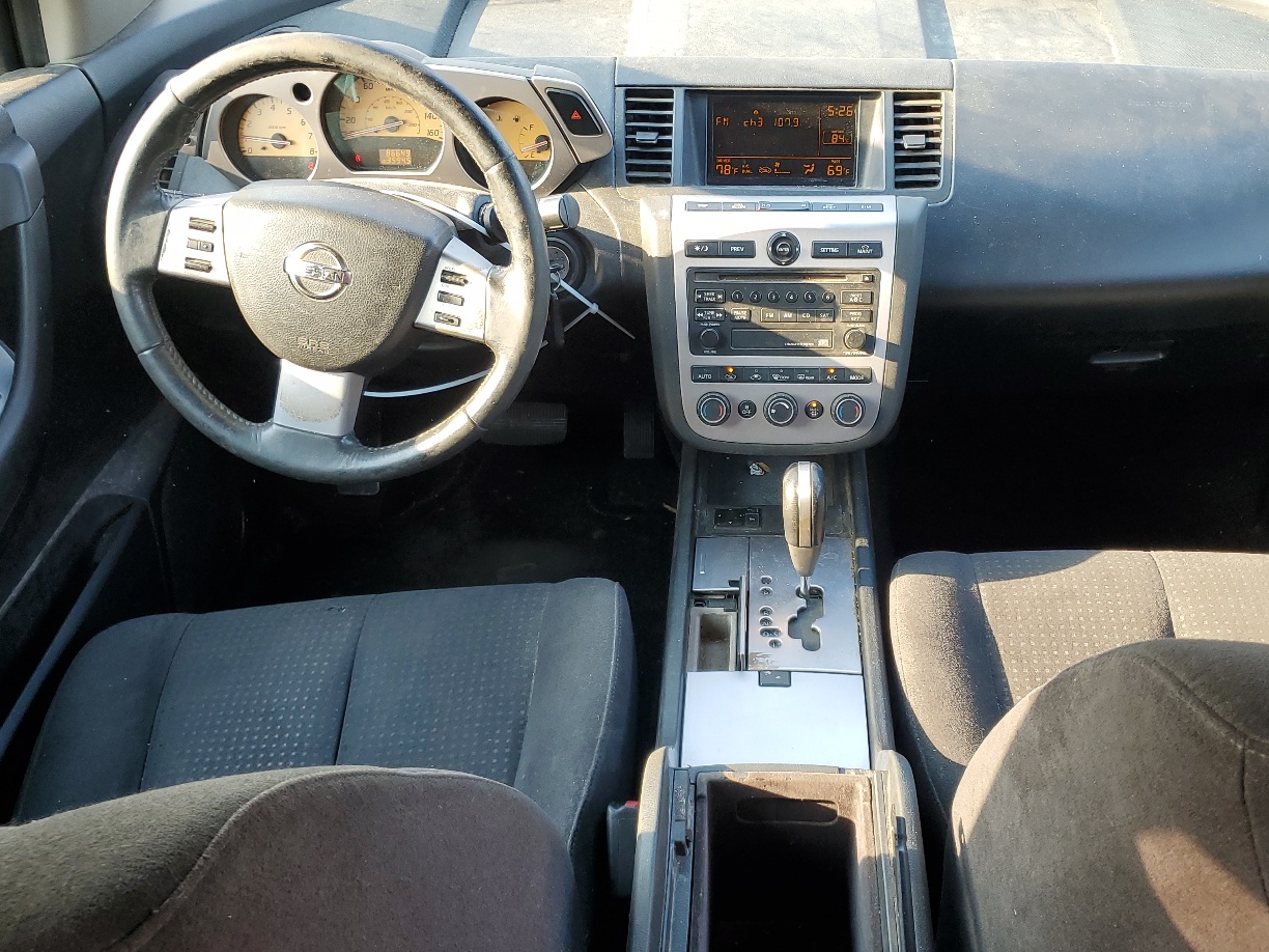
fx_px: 1246
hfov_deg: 53.7
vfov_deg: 41.7
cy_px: 544
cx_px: 732
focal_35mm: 34
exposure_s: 1/120
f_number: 1.5
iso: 56
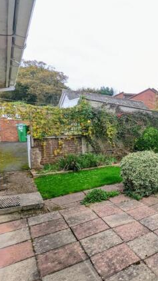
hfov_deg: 36.9
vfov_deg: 76.3
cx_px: 188
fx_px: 179
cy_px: 143
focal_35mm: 24
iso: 54
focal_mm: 2.35
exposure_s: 1/240
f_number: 2.2
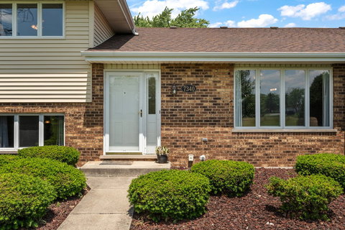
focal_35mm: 32
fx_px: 307
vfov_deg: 41.1
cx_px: 172
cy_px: 115
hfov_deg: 58.7
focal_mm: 21.9
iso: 125
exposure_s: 1/250
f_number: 7.1
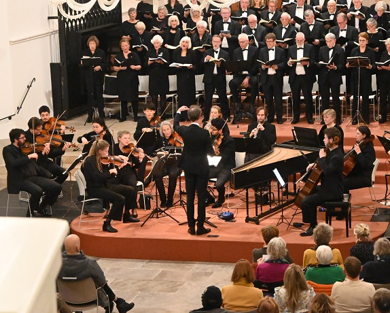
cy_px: 139
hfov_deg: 19.5
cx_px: 271
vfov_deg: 15.7
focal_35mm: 98
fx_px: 1132
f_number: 6.3
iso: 12800
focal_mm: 50
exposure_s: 1/60
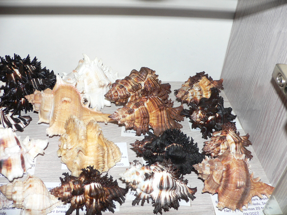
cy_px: 108
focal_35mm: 35
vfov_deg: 40.7
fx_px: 290
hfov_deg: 52.6
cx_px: 144
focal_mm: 4.6
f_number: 2.8
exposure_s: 1/60
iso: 100
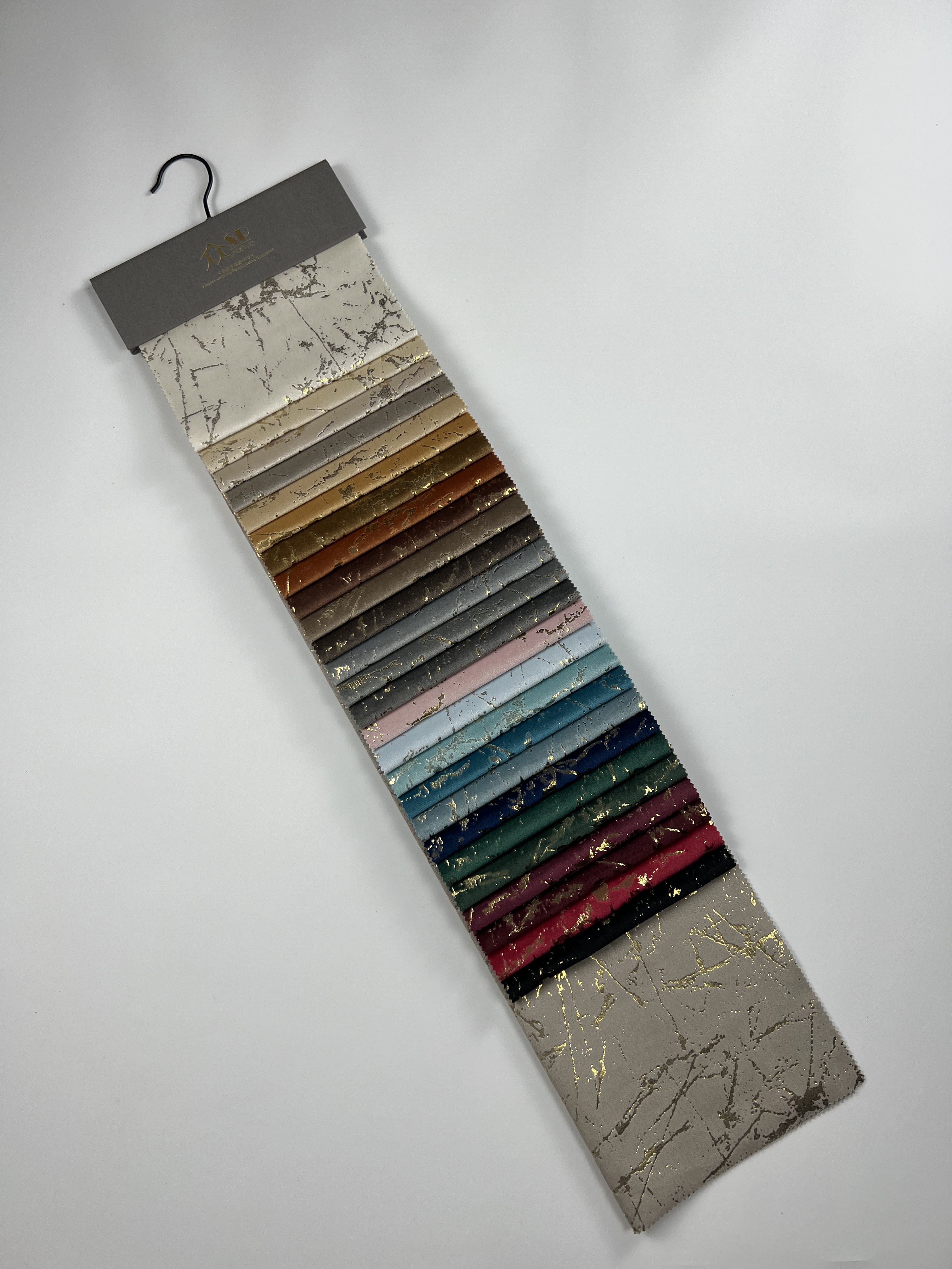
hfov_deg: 53.1
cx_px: 476
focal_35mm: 26
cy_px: 634
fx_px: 953
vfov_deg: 67.3
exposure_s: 1/255
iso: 40
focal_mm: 5.7
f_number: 1.5
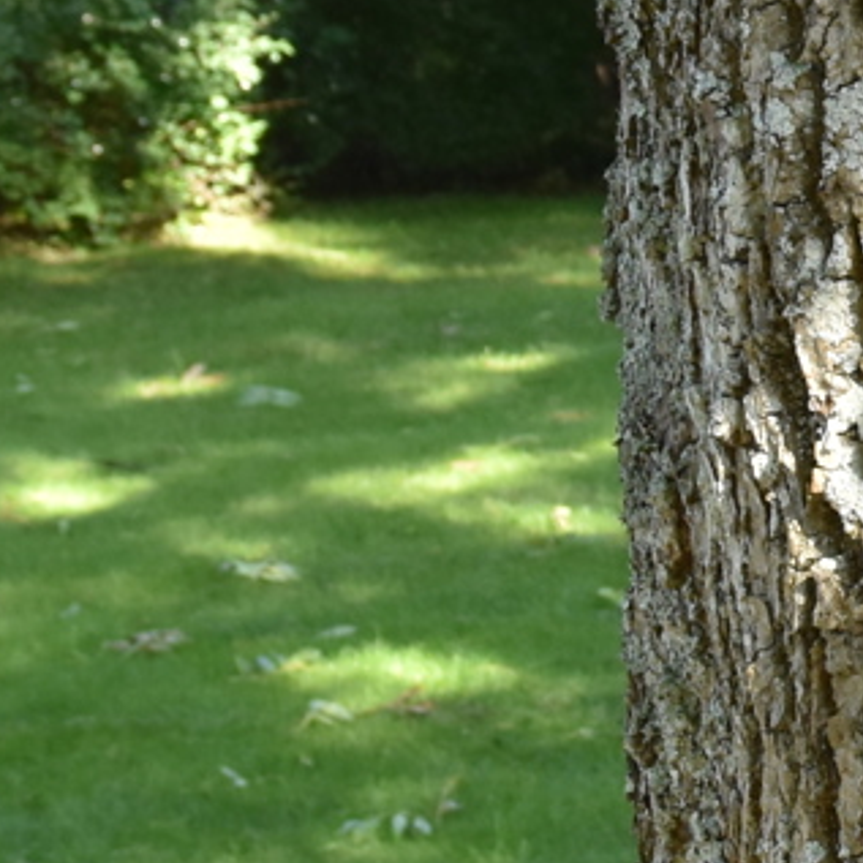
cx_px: 2314
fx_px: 5669
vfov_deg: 8.6
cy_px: -87
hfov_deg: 7.8
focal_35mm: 201
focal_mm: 26
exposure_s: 1/200
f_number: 7.1
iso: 400
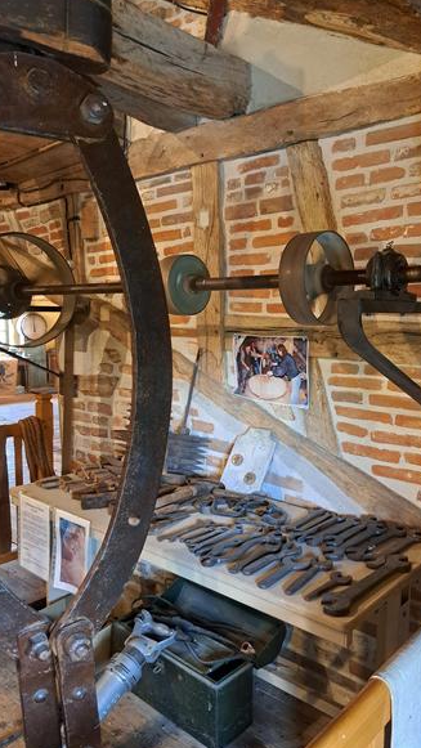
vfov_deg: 69.8
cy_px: 368
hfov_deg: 42.7
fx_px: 536
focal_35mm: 27
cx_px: 256
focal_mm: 5.23
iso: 500
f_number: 1.8
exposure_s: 1/33
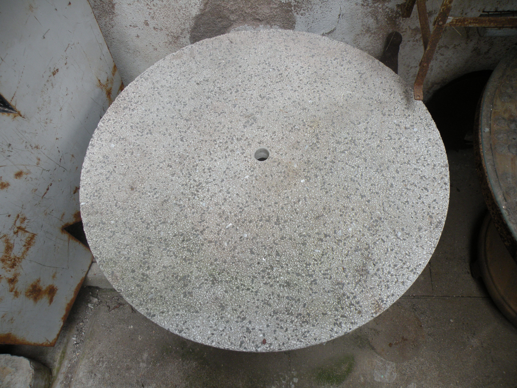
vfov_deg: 51.4
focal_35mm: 27
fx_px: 403
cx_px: 258
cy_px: 194
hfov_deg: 65.3
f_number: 2.8
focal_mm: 4.7
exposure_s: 1/52
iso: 120
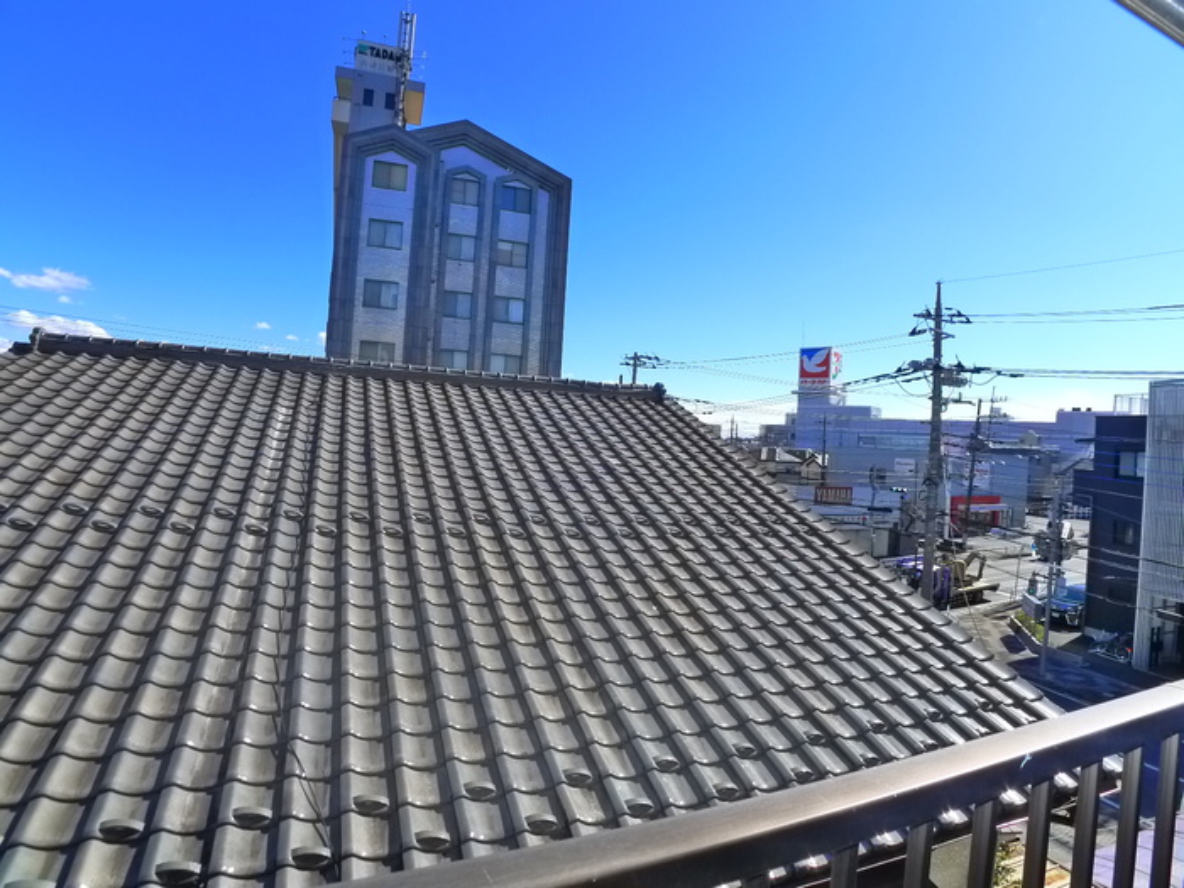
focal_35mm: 24
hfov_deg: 71.6
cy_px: 444
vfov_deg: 56.8
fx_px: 821
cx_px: 592
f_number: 4
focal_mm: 5.1
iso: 400
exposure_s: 1/640
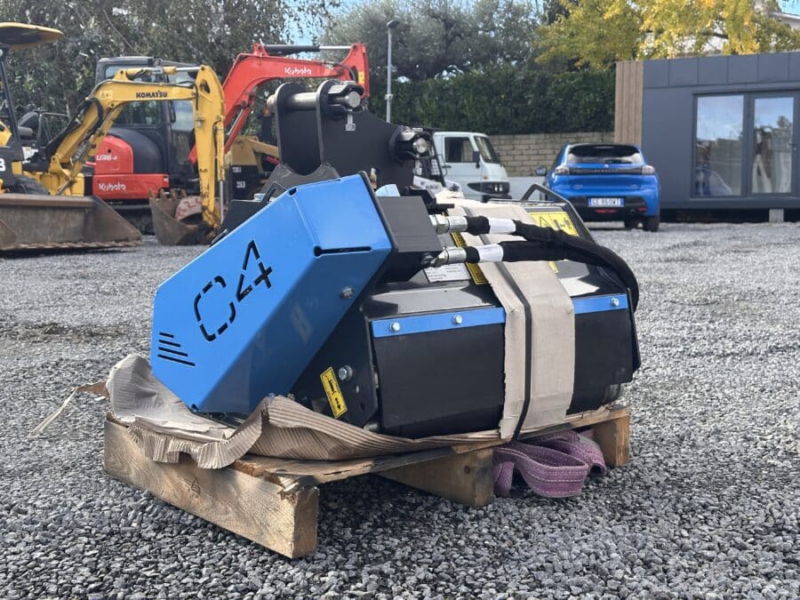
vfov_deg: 30.3
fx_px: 1109
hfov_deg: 39.7
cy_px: 300
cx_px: 400
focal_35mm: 48
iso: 64
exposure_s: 1/740
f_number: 1.78
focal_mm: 6.86
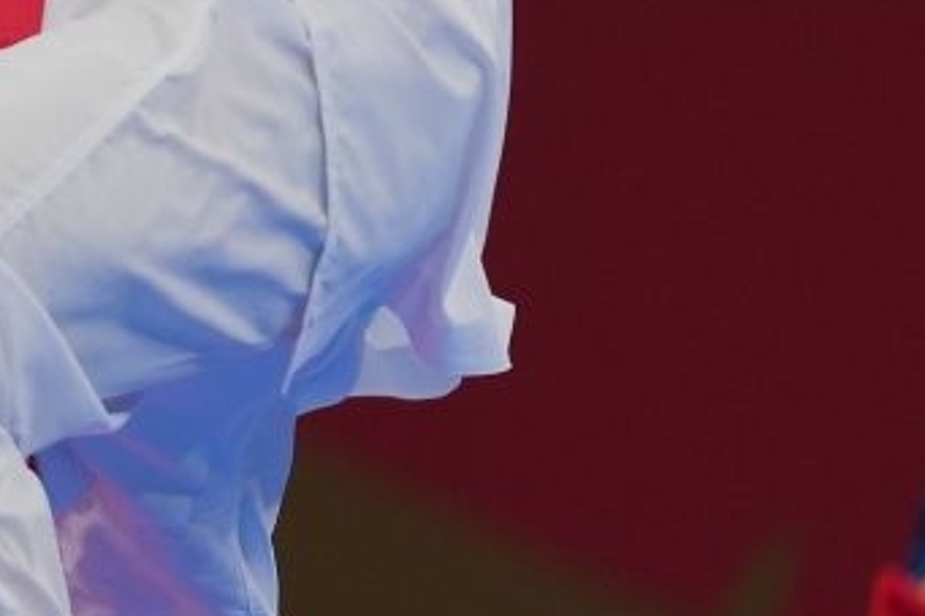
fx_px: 27119
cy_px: -670
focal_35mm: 1056
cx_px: -410
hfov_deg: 2.0
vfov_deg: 1.3
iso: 500
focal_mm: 200
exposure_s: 1/1000
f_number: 2.8
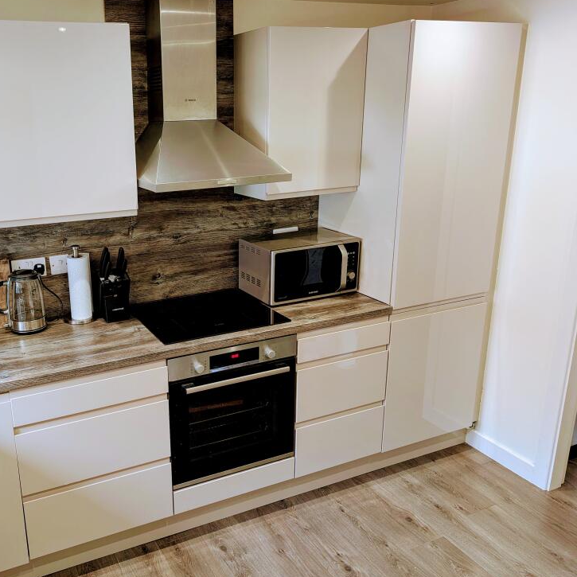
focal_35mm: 30
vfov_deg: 54.0
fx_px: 566
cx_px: 182
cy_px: 282
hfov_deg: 52.8
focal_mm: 6.9
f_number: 1.68
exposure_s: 1/34.6
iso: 70
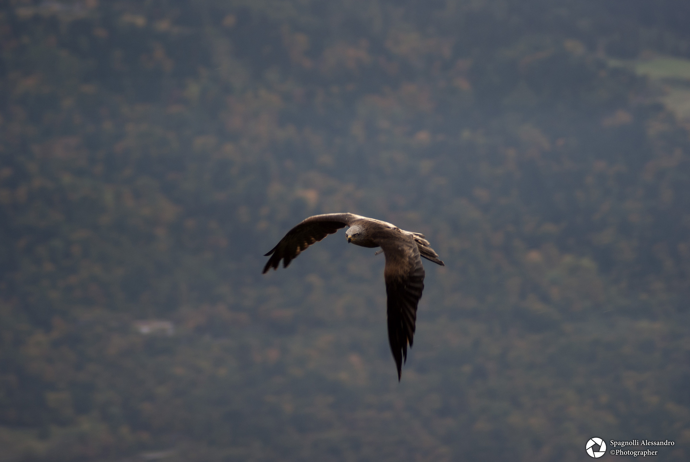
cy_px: 231
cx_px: 345
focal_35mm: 202
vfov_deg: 6.8
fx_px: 3885
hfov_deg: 10.1
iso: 125
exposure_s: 1/250
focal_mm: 135
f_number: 4
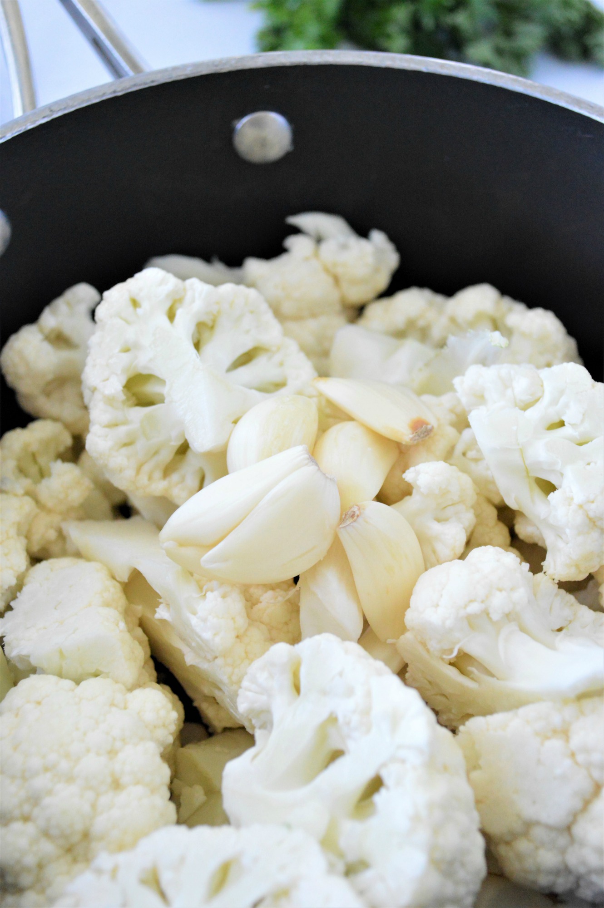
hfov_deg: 25.7
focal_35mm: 52
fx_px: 1323
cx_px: 302
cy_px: 454
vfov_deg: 37.9
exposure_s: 1/200
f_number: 5
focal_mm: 35
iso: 3200
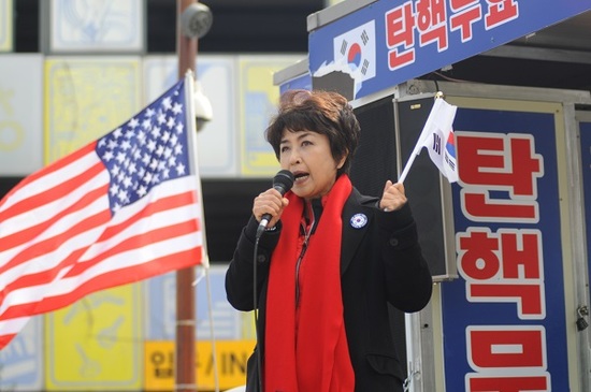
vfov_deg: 11.7
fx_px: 1918
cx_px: 296
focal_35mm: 117
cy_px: 196
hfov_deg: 17.5
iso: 200
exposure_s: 1/800
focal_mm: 78
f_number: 2.8
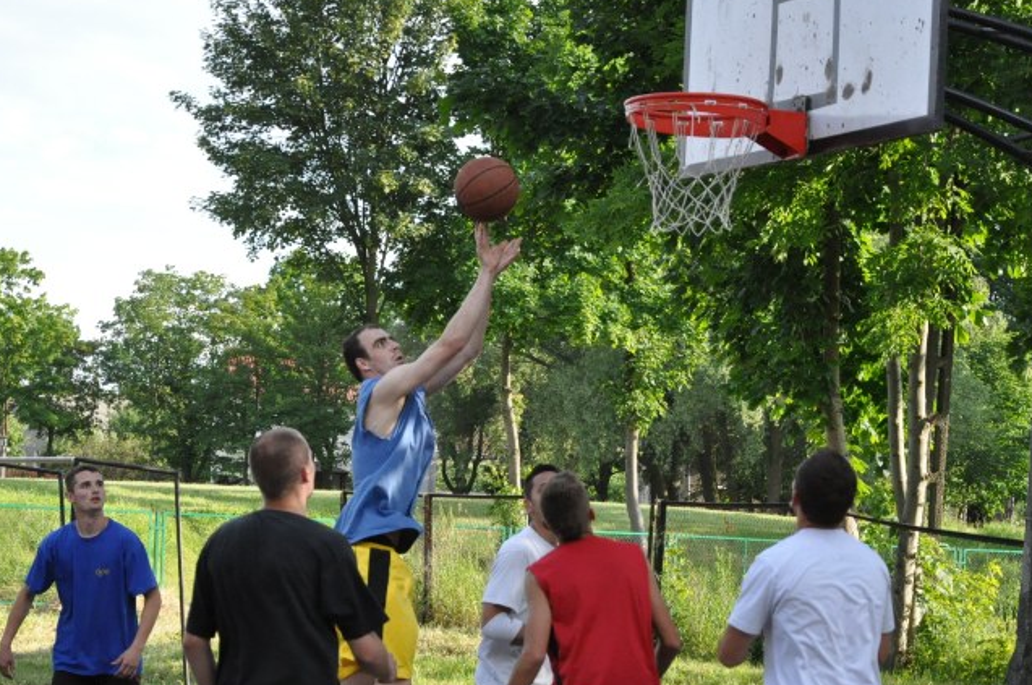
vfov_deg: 13.2
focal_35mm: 104
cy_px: 383
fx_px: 2967
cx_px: 535
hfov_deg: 19.7
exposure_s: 1/2500
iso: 2000
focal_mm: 55
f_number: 5.6
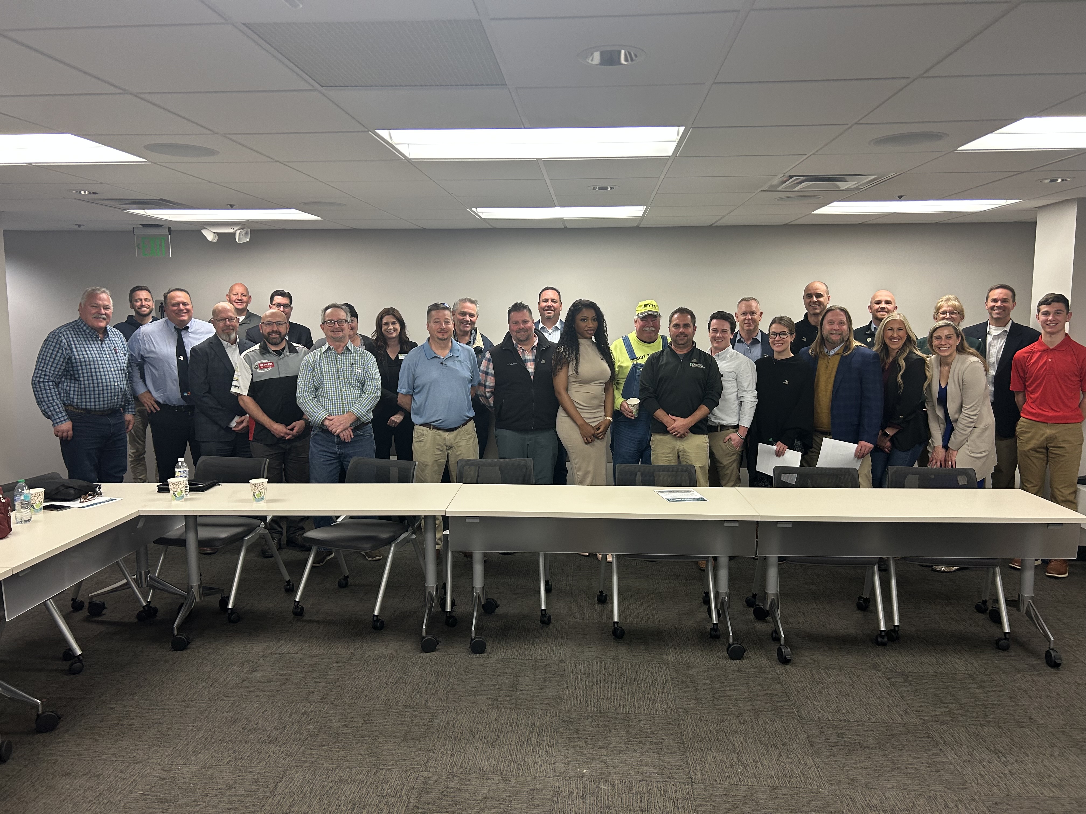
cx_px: 543
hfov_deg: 67.3
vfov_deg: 53.1
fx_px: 816
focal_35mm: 26
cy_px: 407
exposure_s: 1/60
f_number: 1.5
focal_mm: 5.7
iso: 100
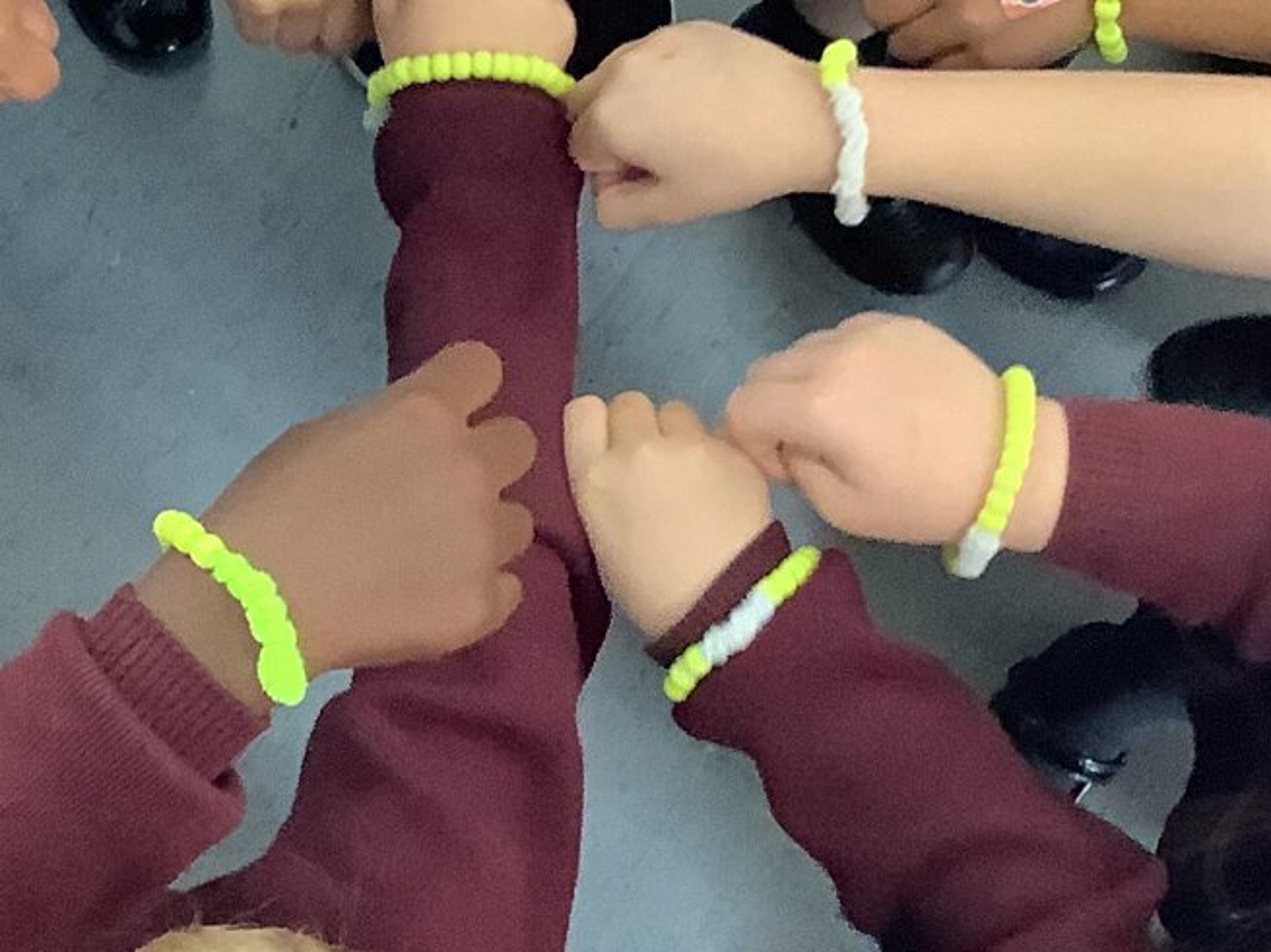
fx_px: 3561
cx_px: 404
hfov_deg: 20.2
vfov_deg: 15.2
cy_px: 434
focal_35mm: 97
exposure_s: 1/50
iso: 320
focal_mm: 3.3
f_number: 2.4
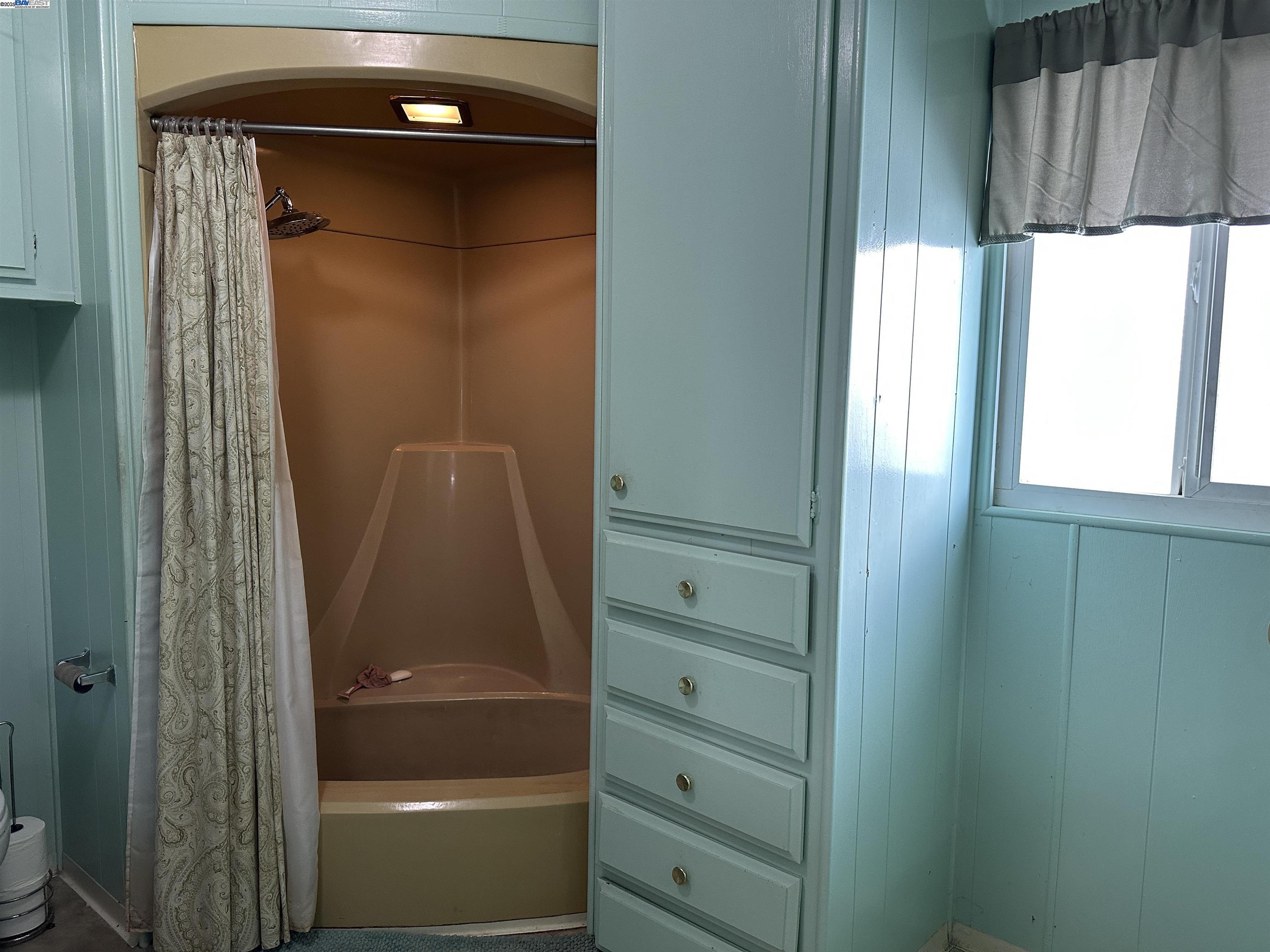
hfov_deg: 71.6
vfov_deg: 56.8
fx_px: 881
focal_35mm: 24
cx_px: 635
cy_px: 476
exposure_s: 1/120
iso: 250
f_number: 1.78
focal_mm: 6.86
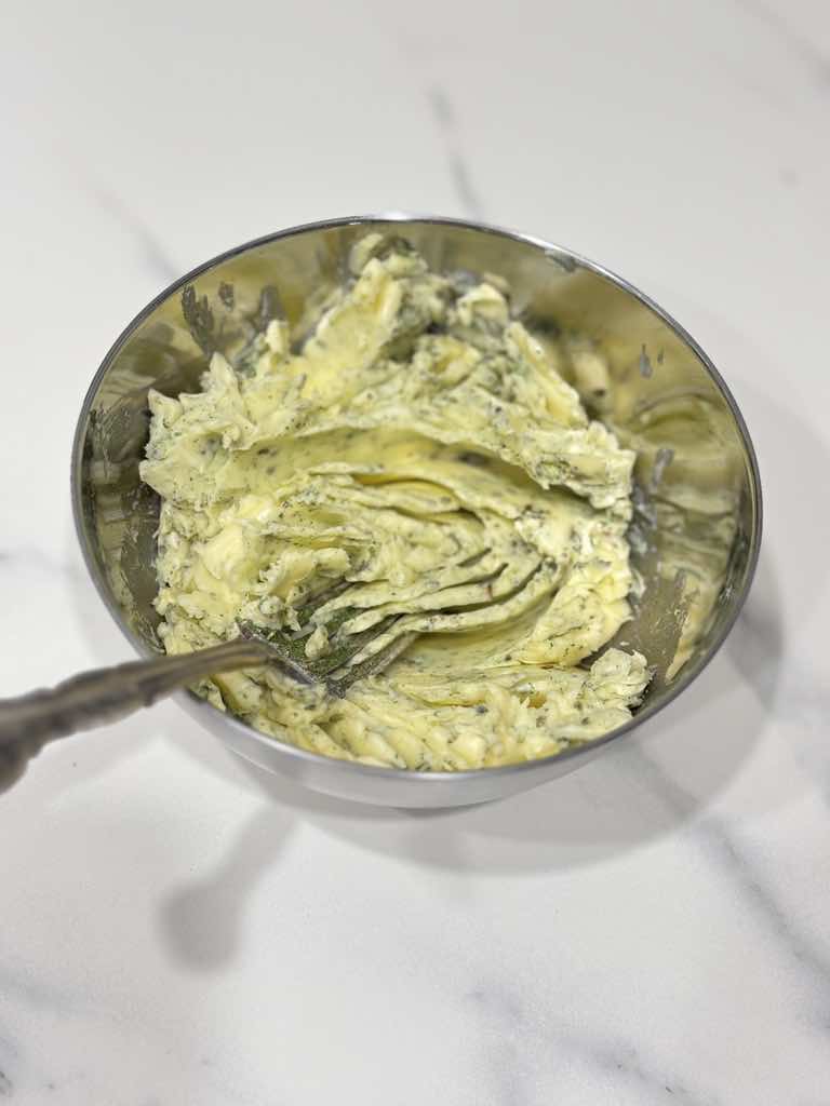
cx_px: 415
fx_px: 1662
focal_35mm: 52
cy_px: 553
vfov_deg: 36.8
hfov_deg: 28.0
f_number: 1.6
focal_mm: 5.96
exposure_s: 1/50
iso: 64
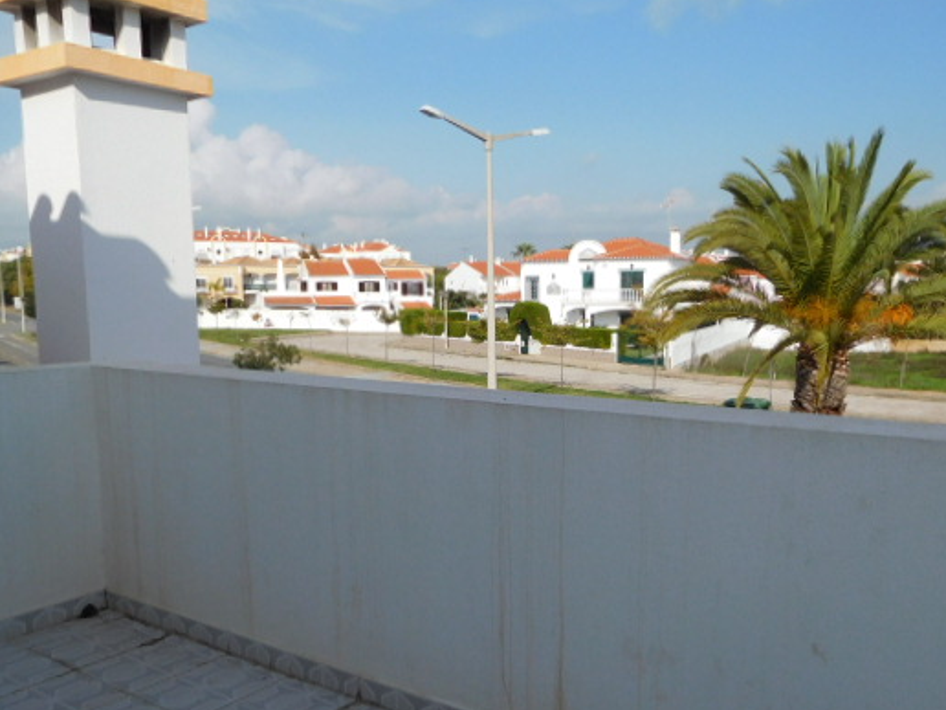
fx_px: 847
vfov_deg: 45.4
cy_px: 398
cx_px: 513
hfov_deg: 58.3
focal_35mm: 31
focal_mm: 4.5
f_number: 6.8
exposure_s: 1/640
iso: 125
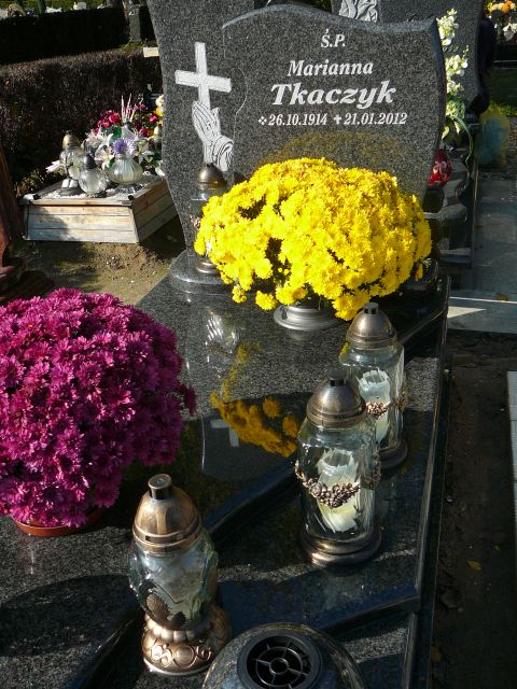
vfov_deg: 52.6
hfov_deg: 40.7
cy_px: 344
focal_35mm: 35
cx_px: 258
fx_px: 697
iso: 80
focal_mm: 5.2
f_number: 2.8
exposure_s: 1/800
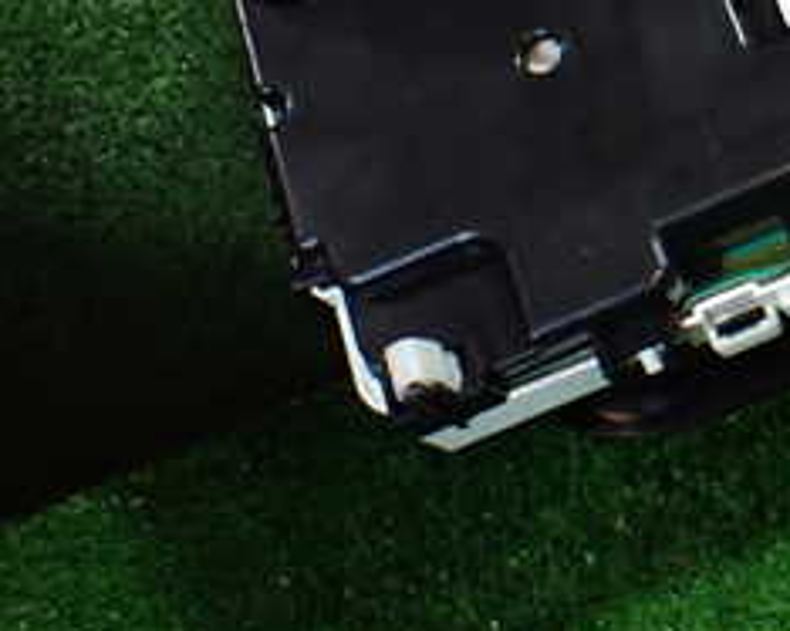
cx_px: 952
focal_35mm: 75
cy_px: -51
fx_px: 1753
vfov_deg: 19.6
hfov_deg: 23.2
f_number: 2.3
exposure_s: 1/125
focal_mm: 5.4
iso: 640
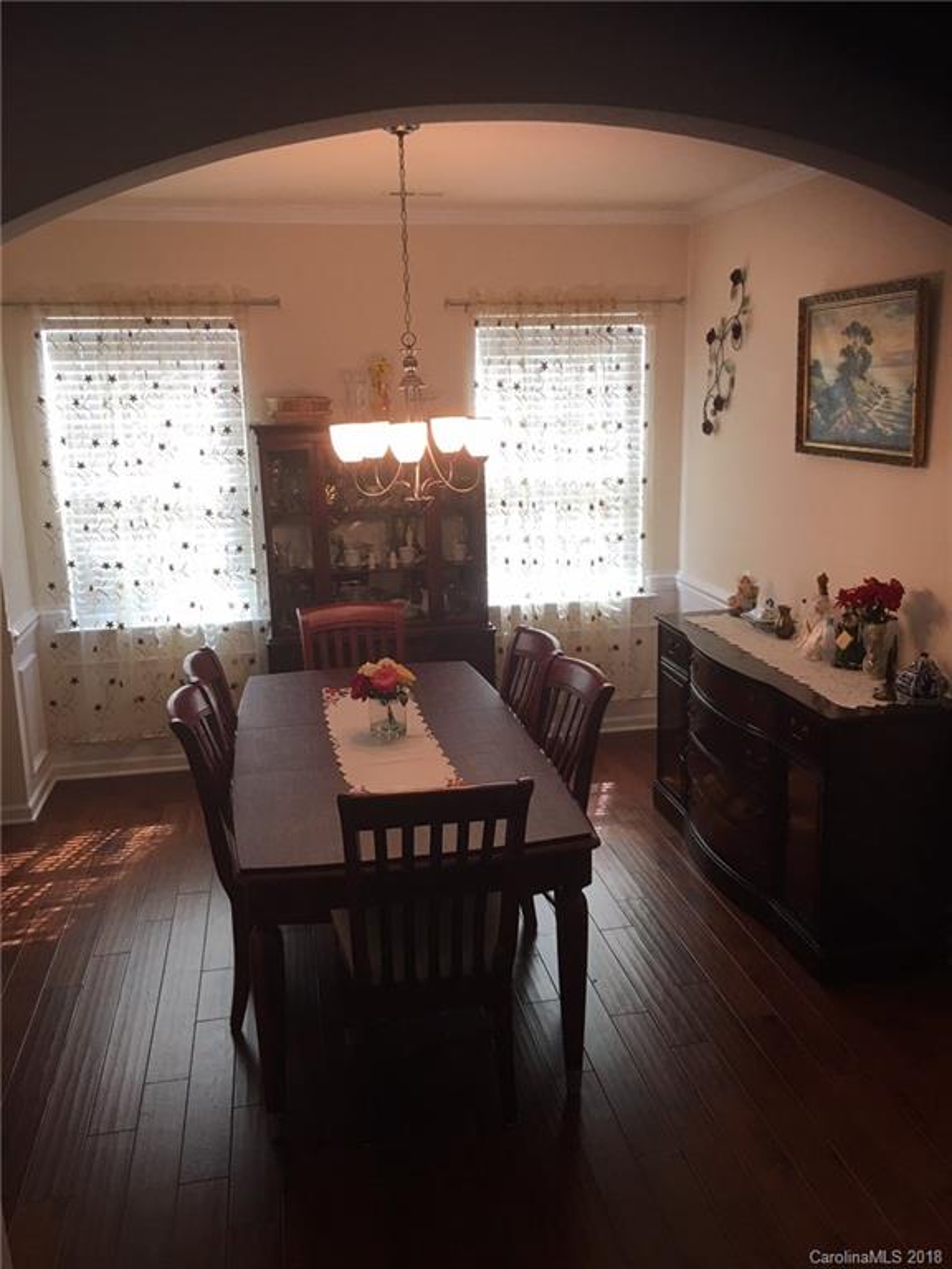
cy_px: 634
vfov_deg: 61.7
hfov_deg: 48.2
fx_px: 1063
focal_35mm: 29
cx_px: 476
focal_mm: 4.15
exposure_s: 1/30
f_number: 2.2
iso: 25
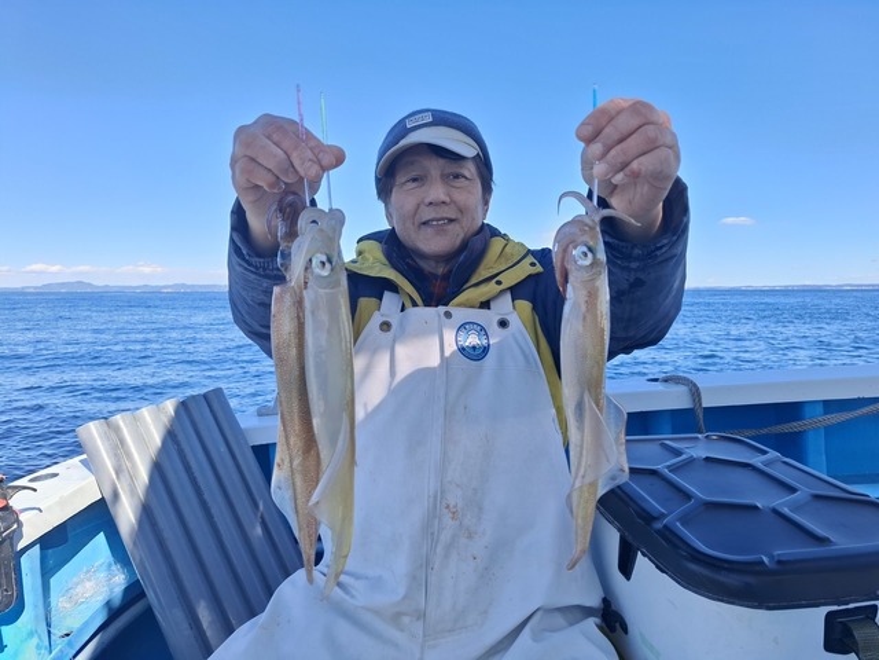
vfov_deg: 58.9
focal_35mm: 23
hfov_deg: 73.9
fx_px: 584
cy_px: 330
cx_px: 440
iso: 50
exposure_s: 1/717
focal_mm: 5.54
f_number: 1.8
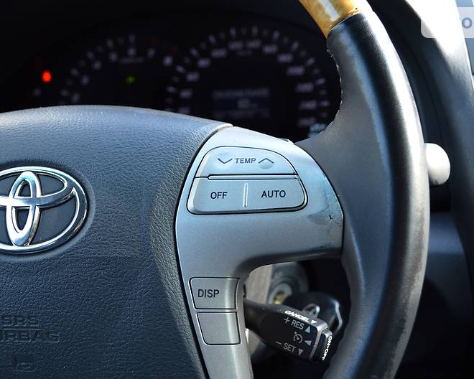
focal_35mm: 58
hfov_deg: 32.5
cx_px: 248
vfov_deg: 26.2
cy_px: 190
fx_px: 814
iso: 400
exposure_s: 1/80
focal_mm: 34
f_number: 5
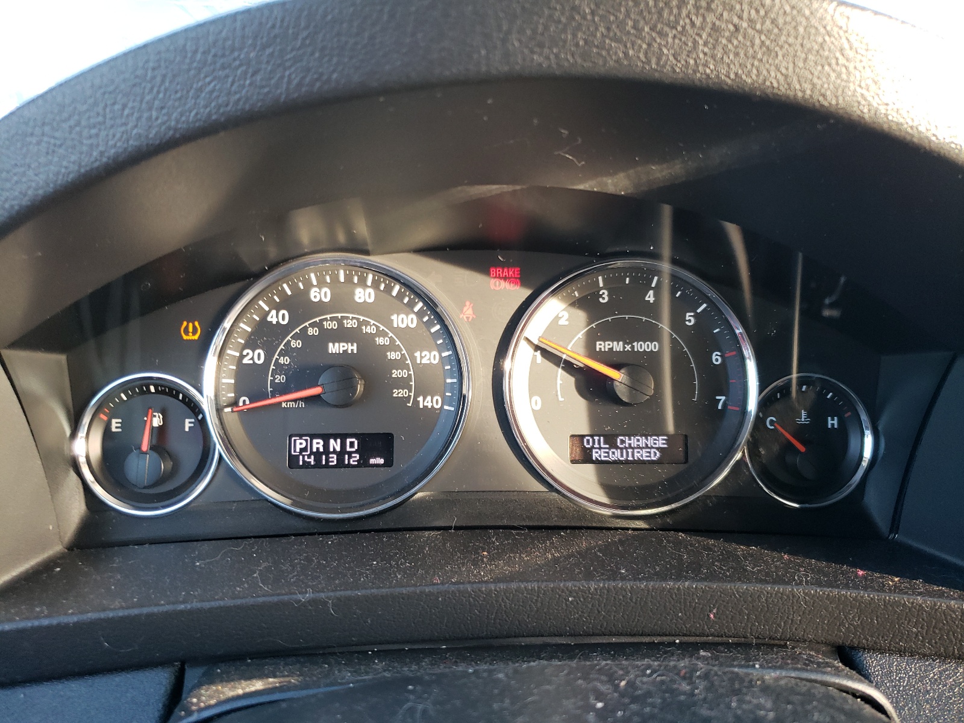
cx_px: 482
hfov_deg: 67.3
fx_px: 724
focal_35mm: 26
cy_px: 362
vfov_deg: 53.1
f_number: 1.5
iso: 80
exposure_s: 1/50
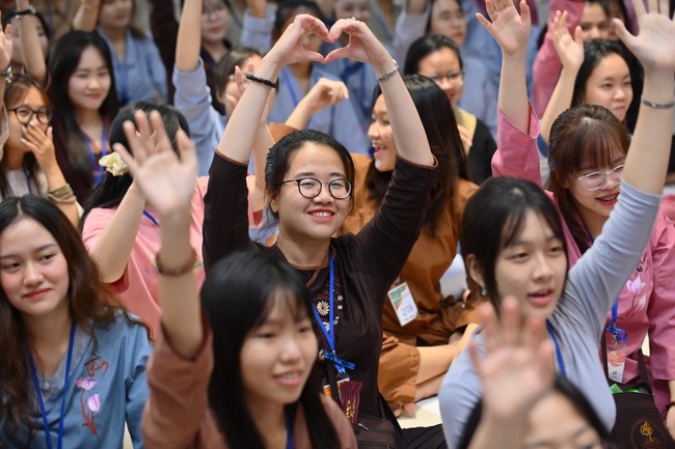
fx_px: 1912
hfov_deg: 20.0
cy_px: 224
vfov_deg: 13.4
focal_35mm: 102
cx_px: 338
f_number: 3.5
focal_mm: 102
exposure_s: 1/160
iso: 1000
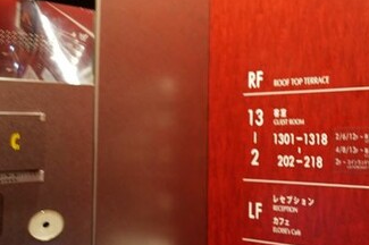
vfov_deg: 24.6
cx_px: 481
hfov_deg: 29.2
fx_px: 563
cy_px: 111
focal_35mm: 55
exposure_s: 1/1.6
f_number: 2.8
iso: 80
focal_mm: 21
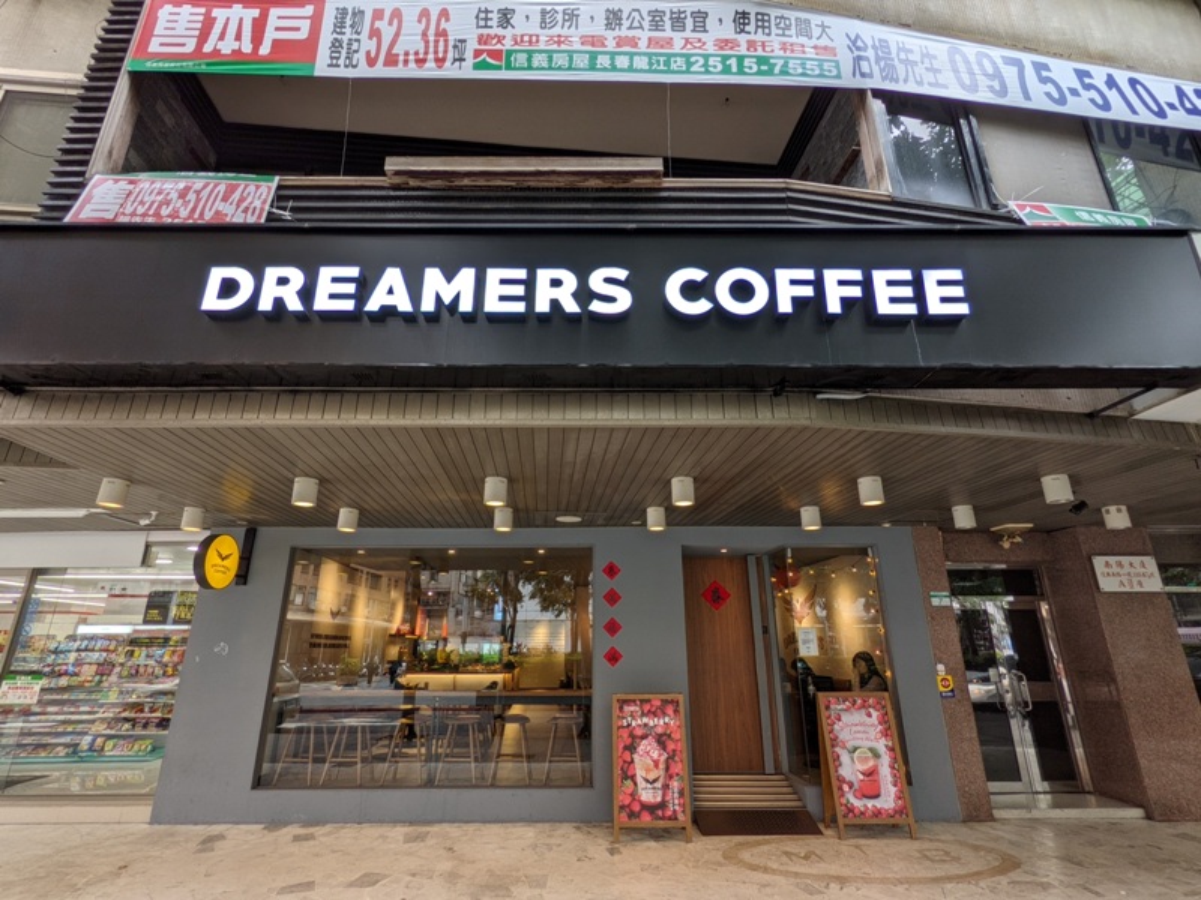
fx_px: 555
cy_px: 450
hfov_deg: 94.5
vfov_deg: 78.1
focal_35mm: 16
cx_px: 600
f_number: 2.2
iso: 55
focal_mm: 2.22
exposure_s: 1/120
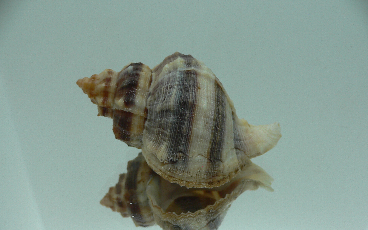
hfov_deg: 51.5
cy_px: 139
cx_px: 181
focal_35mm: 38
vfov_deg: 33.5
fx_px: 381
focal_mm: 4.6
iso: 80
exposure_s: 1/60
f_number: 2.8
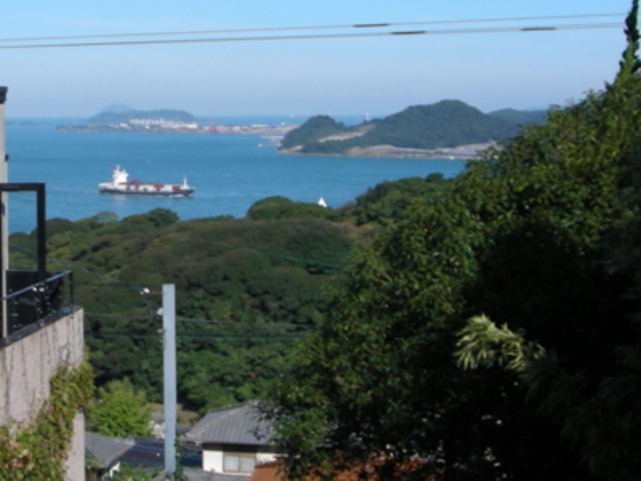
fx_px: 1407
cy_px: 120
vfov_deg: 19.3
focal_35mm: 76
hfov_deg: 25.2
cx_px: 130
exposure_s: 1/516
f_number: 4
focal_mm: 6.3
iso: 50
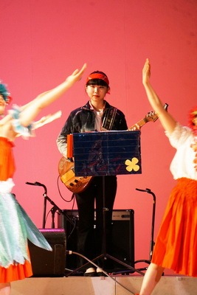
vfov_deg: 6.5
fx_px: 2583
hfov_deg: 4.4
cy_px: 148
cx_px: 98
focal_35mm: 315
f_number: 7.1
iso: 800
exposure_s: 1/20
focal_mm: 210
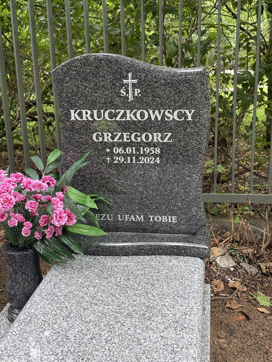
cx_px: 136
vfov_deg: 39.7
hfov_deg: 30.3
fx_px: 503
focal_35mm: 48
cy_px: 181
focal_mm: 6.76
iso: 64
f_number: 1.78
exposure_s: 1/121
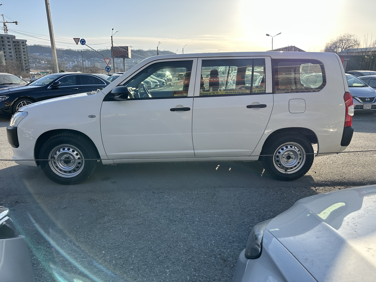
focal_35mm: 24
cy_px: 141
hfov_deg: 71.6
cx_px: 188
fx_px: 261
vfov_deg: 56.8
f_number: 1.78
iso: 80
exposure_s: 1/2203
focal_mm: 6.86
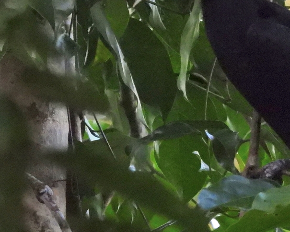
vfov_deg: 0.8
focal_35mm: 1840
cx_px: 229
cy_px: 29
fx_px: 15792
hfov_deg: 1.1
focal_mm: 178
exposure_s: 1/250
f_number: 5.6
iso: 1600
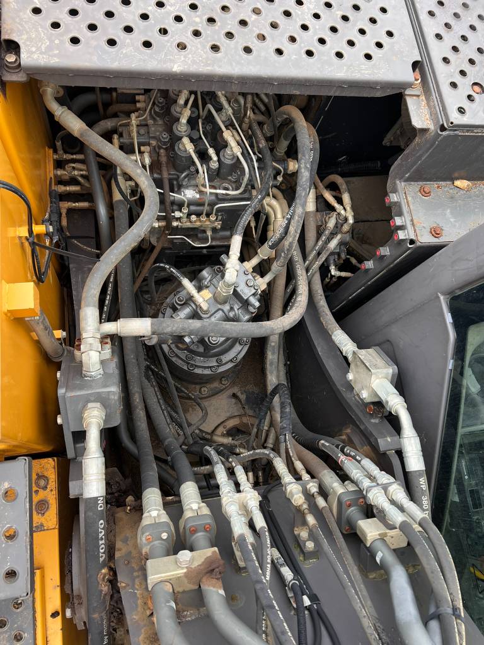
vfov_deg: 67.3
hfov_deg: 53.1
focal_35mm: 26
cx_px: 242
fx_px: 485
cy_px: 322
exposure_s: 1/121
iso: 64
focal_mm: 5.7
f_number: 1.5
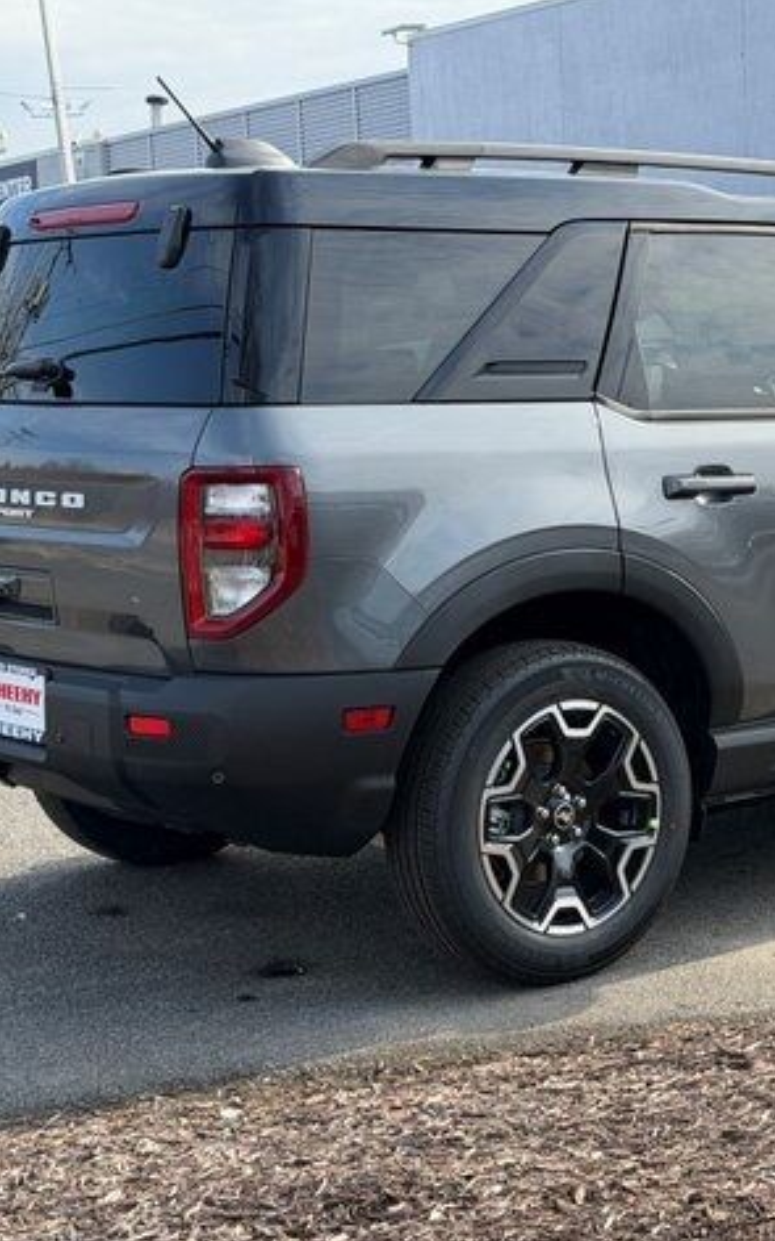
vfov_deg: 29.8
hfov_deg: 18.7
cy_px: 620
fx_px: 2332
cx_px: 628
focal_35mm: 69
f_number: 1.78
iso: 100
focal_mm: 6.76
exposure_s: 1/1931
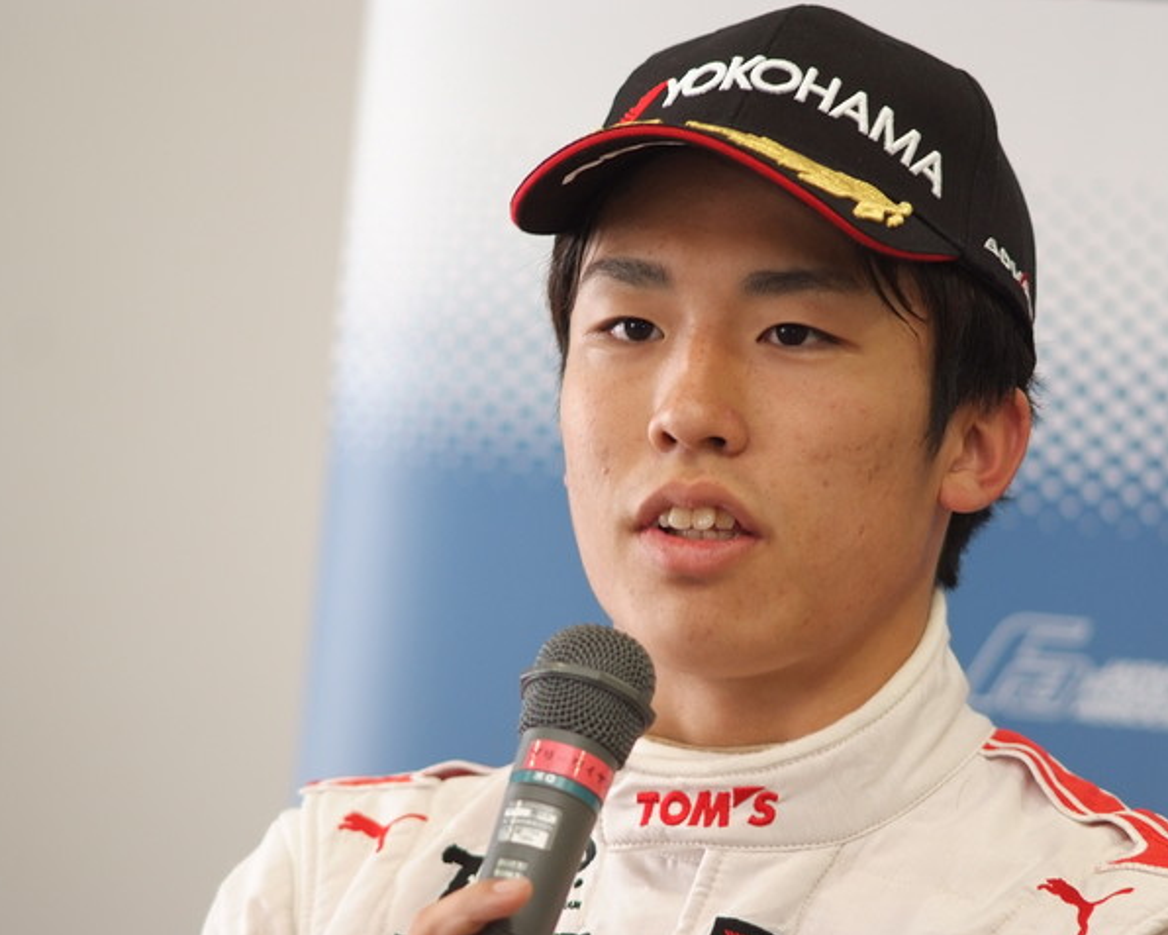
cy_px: 468
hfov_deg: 6.3
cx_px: 660
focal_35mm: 306
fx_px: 10580
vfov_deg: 5.1
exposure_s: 1/125
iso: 800
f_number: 2.8
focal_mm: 180
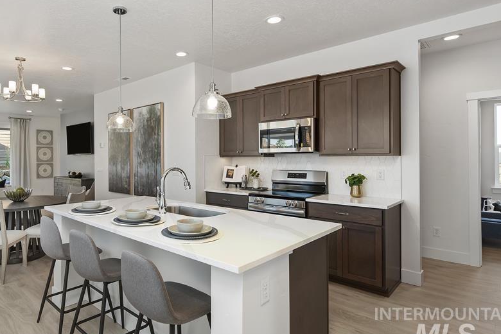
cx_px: 194
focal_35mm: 21
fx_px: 292
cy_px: 162
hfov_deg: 80.0
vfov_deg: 59.5
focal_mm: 16
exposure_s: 1/25
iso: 320
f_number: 6.3
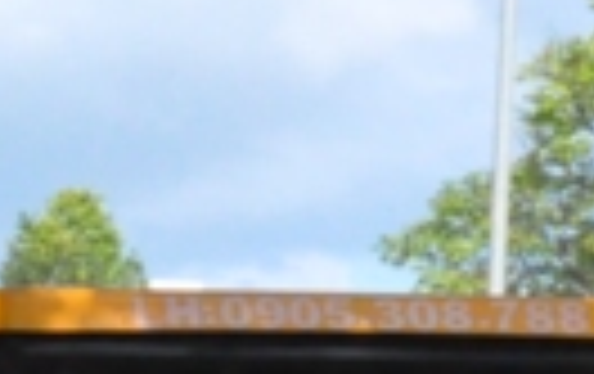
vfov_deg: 3.3
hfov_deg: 5.2
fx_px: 6519
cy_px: 667
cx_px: -346
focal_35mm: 402
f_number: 25
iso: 3200
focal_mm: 34
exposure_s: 1/640
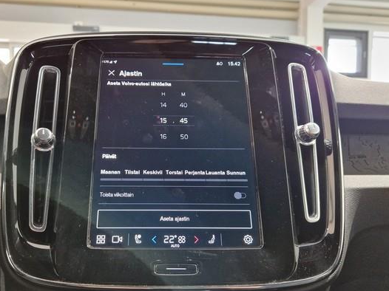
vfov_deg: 49.4
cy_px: 174
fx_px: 315
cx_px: 171
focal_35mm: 28
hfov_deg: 63.3
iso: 640
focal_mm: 5.4
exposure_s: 1/33
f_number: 1.8
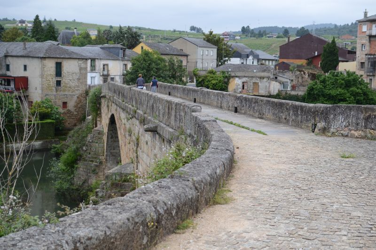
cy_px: 125
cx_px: 188
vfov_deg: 25.7
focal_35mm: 52
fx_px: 548
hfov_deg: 37.9
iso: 100
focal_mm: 35
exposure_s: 1/400
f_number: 3.5
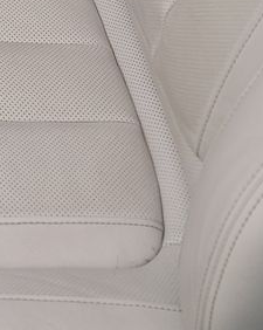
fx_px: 1296
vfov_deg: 12.5
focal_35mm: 133
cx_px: -155
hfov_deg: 11.1
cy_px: -363
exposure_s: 1/119
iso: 58
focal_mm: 6.7
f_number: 1.8
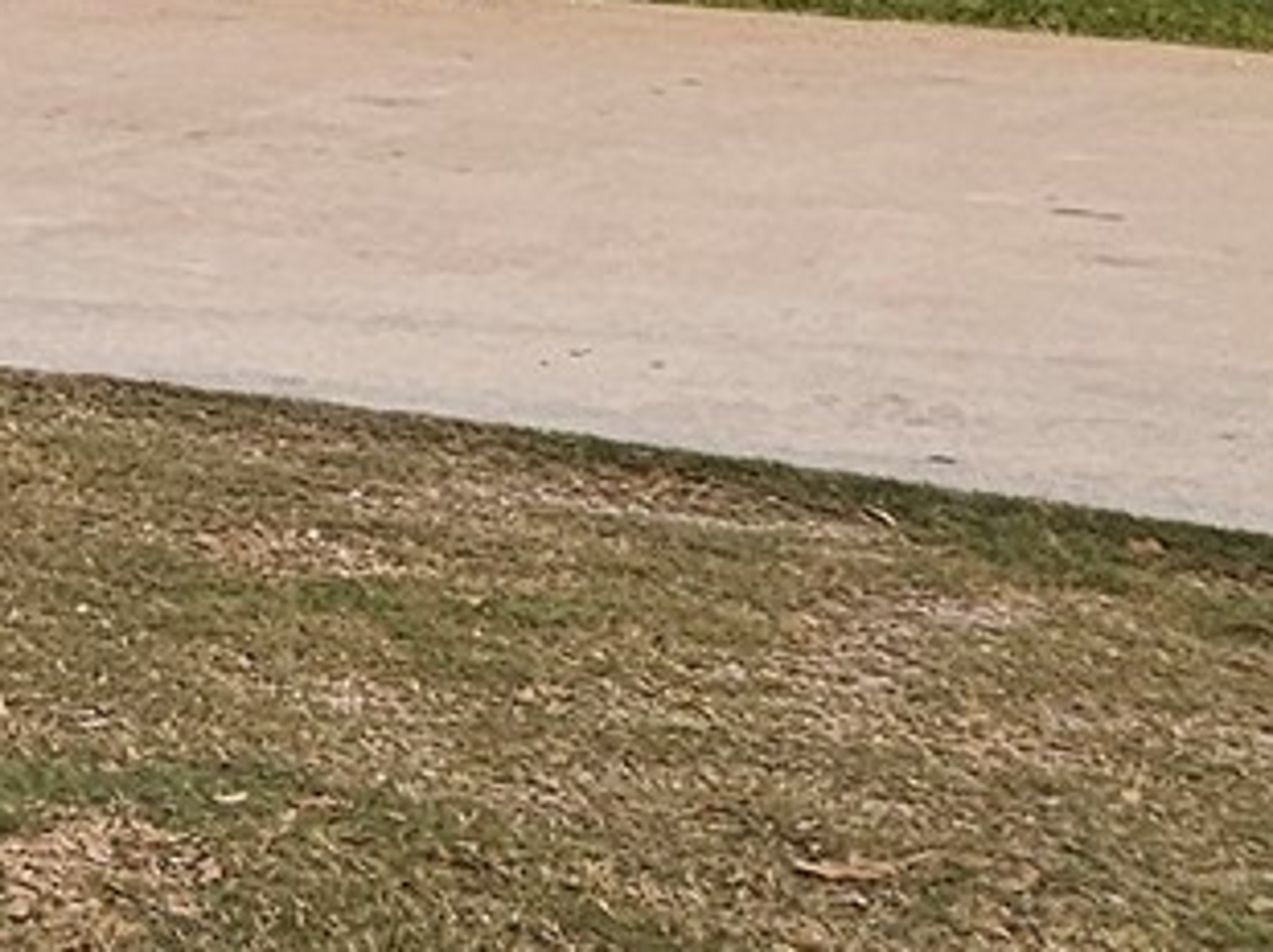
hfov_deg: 15.7
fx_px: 3160
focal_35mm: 86
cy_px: -710
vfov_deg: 15.1
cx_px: -1532
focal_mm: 2.2
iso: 50
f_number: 2.2
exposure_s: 1/255
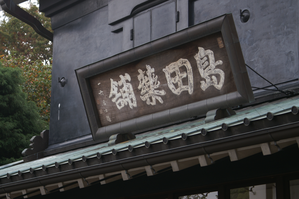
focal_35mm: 105
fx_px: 871
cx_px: 150
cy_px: 100
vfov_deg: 13.0
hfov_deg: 19.5
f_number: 5.6
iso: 160
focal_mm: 70
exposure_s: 1/50
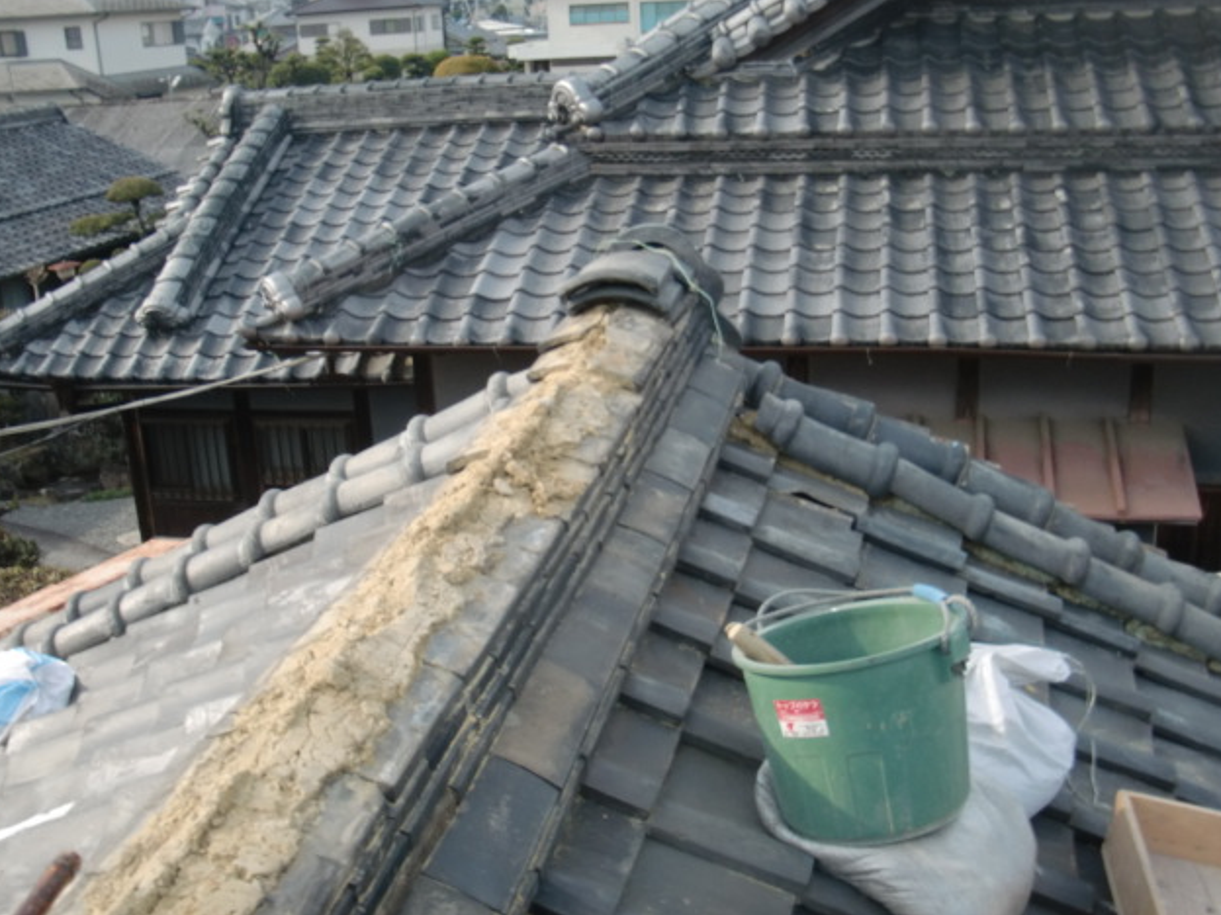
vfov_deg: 36.8
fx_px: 1376
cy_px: 448
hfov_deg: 47.9
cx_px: 601
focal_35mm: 39
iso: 64
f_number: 3.9
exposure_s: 1/250
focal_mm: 6.66
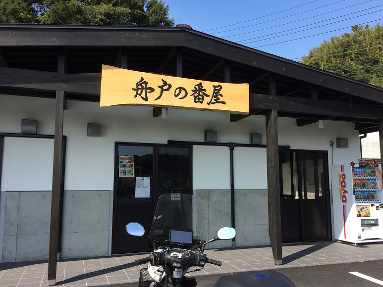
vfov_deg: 46.8
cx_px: 195
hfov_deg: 60.0
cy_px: 147
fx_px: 332
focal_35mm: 30
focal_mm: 4.15
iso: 32
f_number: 2.2
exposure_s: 1/1244
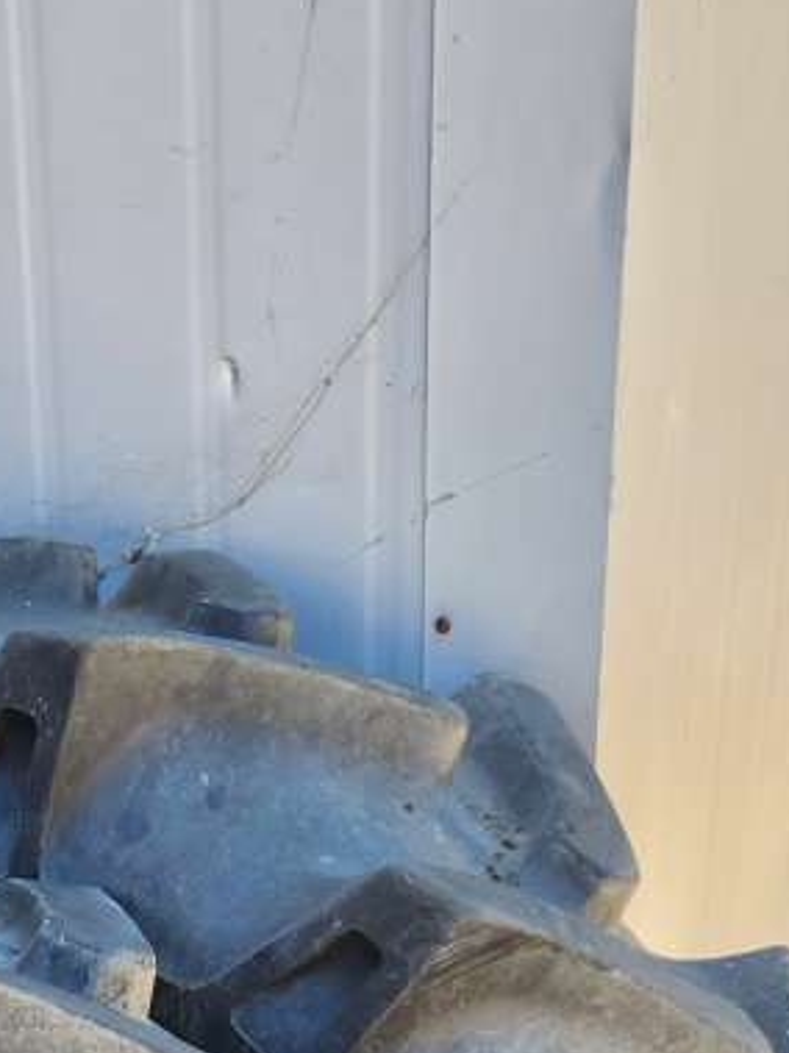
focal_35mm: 81
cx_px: 153
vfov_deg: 20.1
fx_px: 2463
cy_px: 1660
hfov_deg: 18.0
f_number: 1.8
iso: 40
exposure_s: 1/180
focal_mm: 5.4
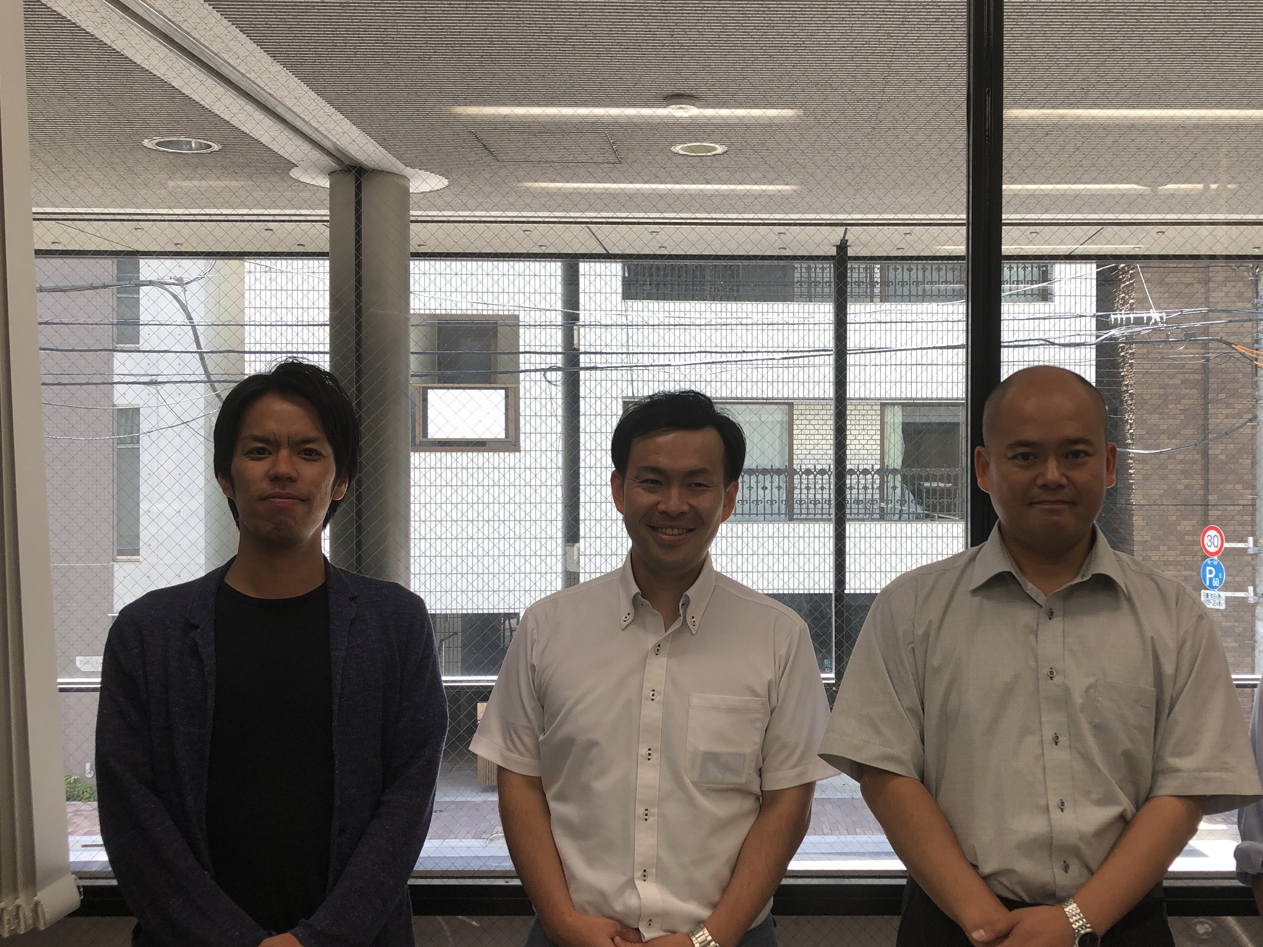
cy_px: 499
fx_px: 1423
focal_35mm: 39
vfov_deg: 36.8
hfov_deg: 47.3
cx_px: 818
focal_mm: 3.99
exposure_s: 1/100
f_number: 1.8
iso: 25
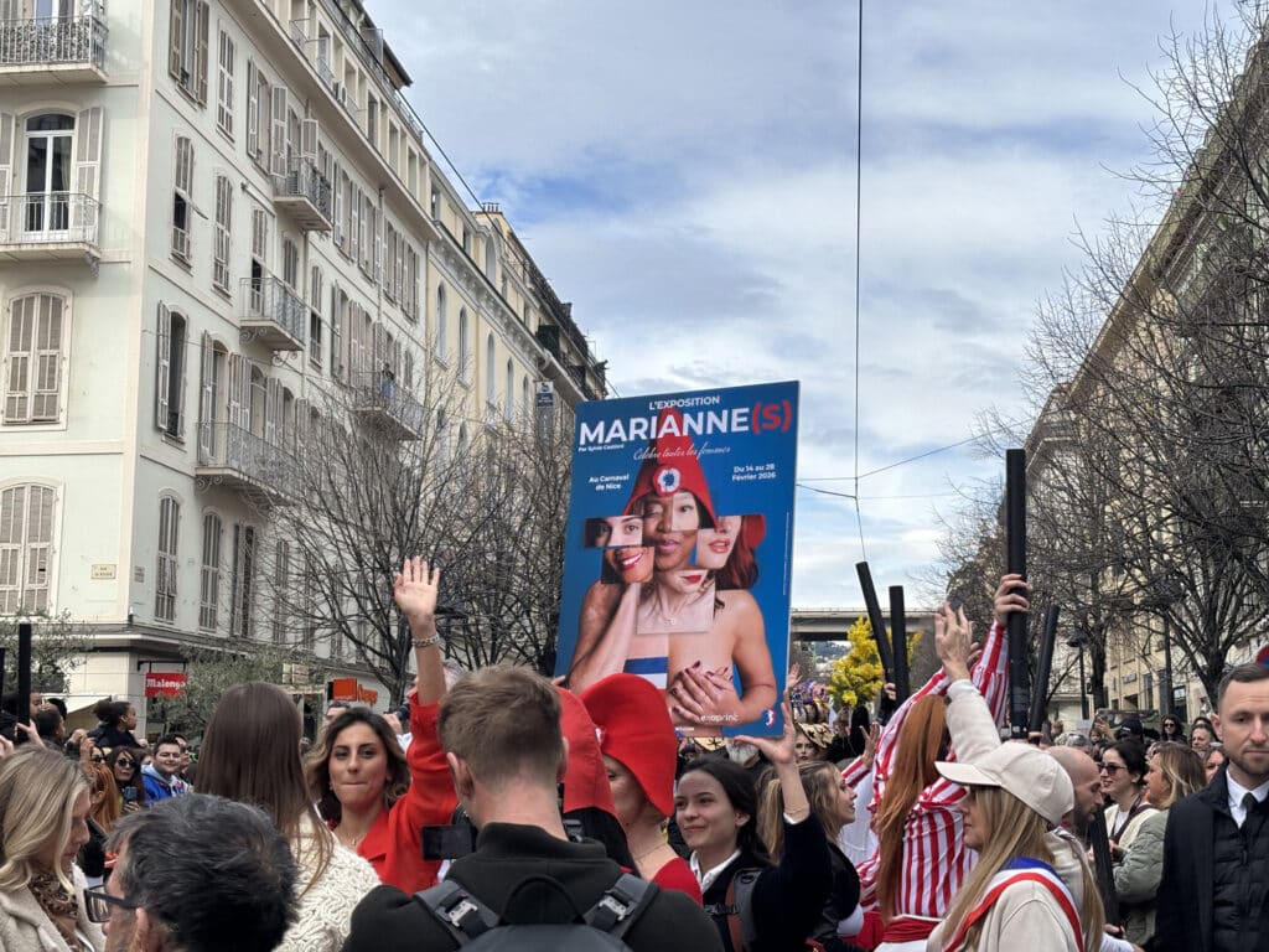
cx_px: 634
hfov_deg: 36.8
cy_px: 476
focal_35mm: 52
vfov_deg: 28.0
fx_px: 1906
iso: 40
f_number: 1.6
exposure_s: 1/1949
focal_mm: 5.96
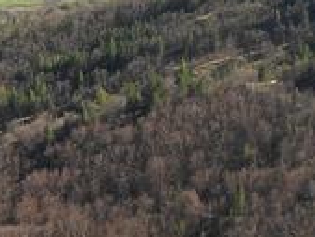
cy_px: -54
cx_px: 165
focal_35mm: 122
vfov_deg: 11.9
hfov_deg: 16.1
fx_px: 1112
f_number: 3.2
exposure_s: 1/640
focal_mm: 4.6
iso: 80
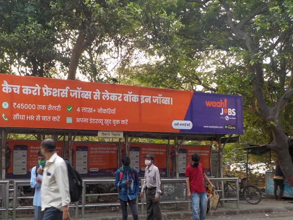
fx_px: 381
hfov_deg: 41.2
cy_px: 141
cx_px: 85
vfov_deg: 32.0
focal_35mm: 45
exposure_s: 1/50
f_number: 3.3
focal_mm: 4.1
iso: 125
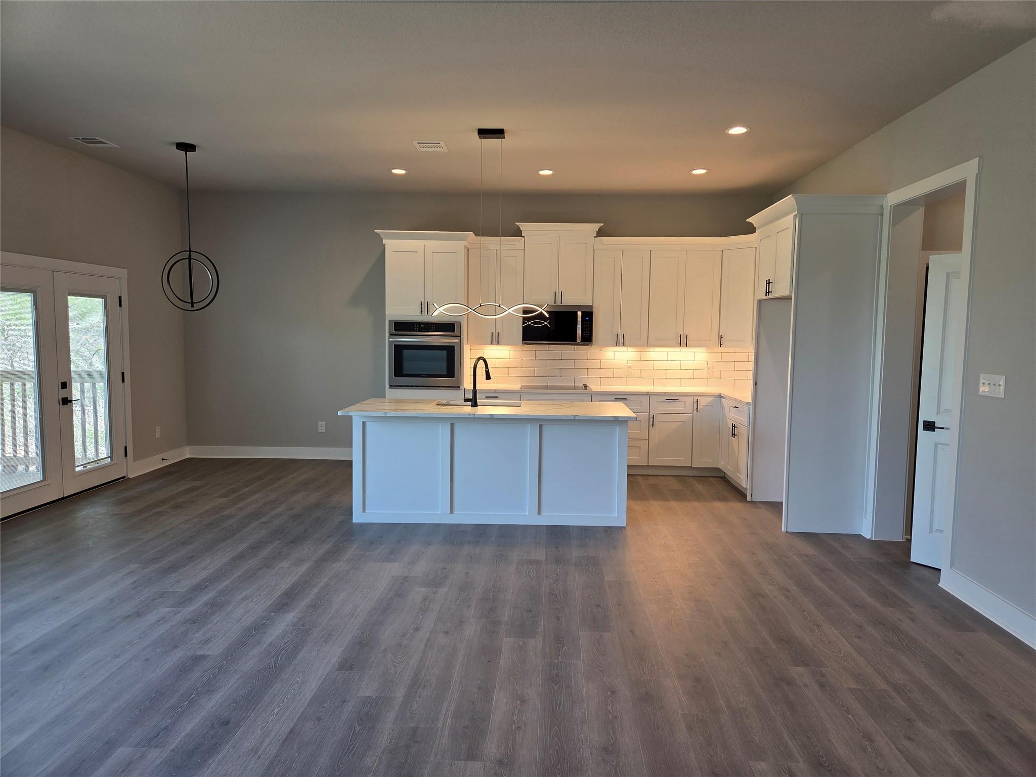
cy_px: 388
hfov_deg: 73.9
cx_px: 518
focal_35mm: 23
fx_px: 688
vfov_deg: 58.9
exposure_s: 1/120
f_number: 1.8
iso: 64
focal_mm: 5.4
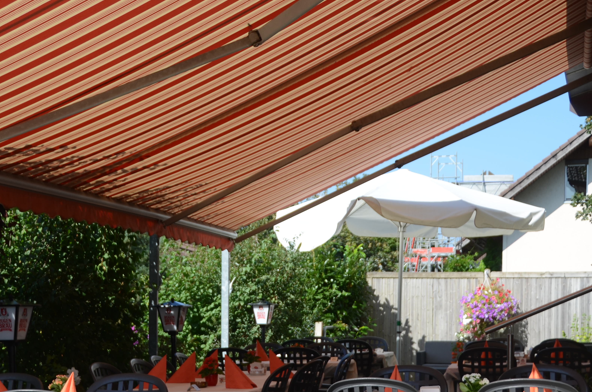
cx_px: 195
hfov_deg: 29.6
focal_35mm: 68
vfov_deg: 19.9
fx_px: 1112
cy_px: 273
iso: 100
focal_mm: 29
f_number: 4
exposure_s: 1/500
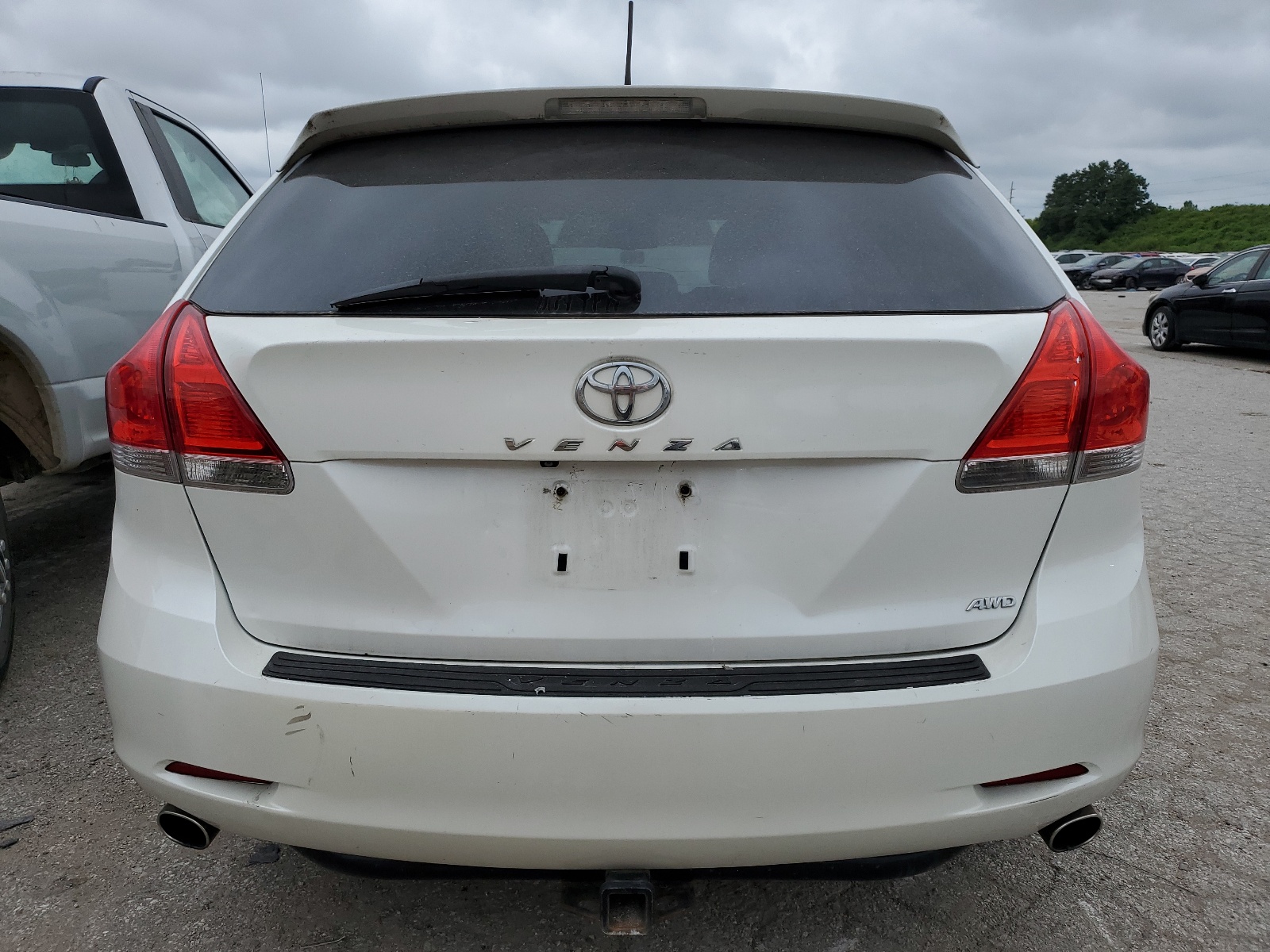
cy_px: 476
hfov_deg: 67.3
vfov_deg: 53.1
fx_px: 954
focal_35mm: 26
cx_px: 635
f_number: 1.5
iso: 50
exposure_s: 1/2000
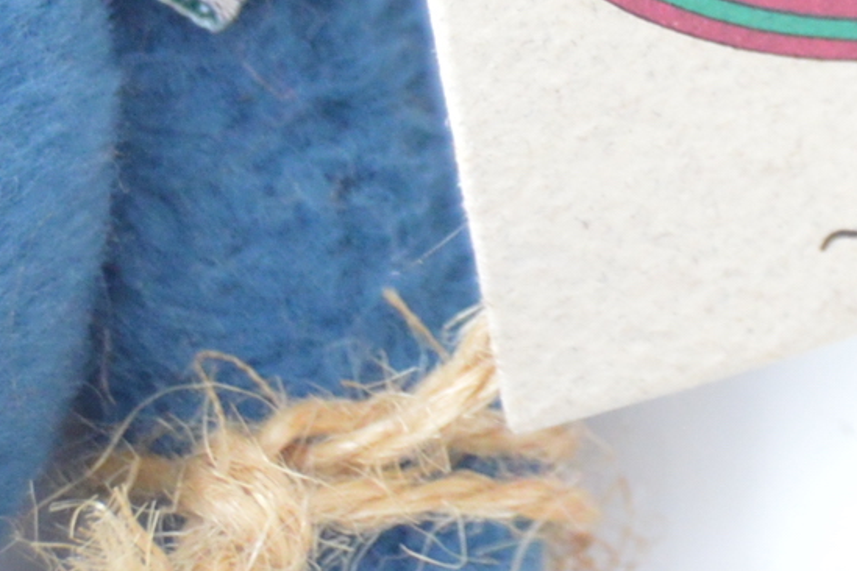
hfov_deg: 5.5
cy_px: -782
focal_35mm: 370
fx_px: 8801
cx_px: 1703
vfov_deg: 3.7
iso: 900
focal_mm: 45
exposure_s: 1/60
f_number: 5.3
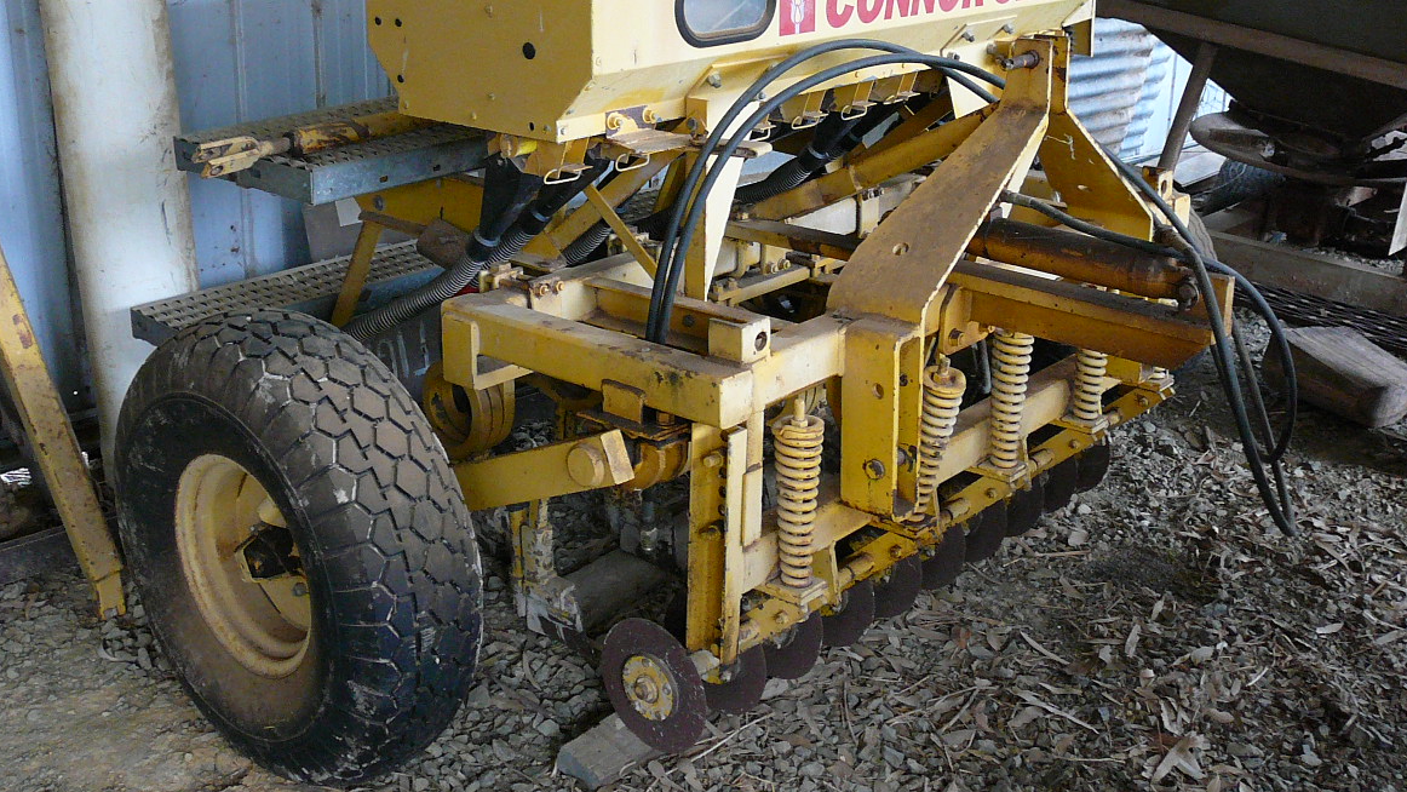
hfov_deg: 48.4
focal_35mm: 42
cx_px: 707
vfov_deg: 28.1
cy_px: 252
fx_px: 1567
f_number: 2.8
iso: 200
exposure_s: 1/30
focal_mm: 5.2
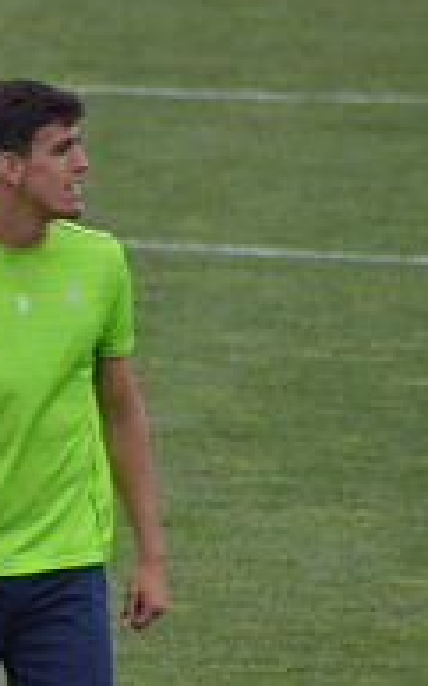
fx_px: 17625
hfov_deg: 1.4
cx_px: -25
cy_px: 431
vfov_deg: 2.2
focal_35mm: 943
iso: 400
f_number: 5.6
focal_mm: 300
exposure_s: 1/1250
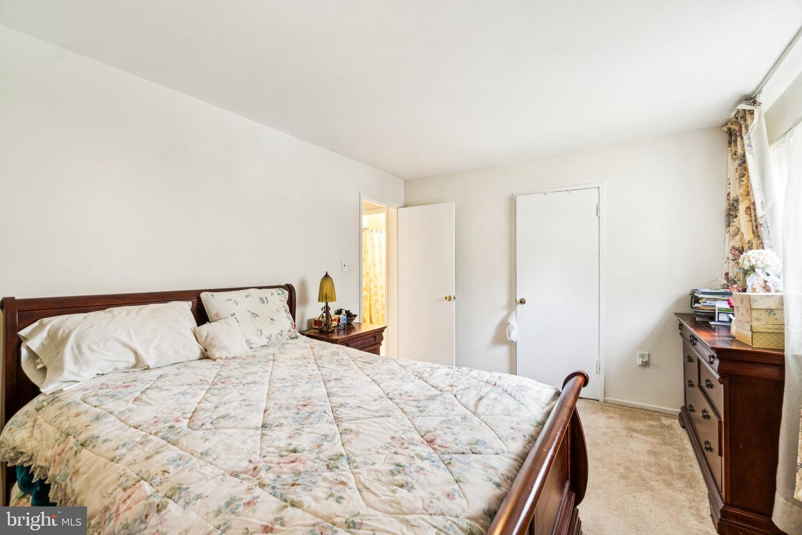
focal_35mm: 15
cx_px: 401
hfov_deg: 100.4
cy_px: 268
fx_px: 334
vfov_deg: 77.3
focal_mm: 10
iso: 200
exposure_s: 1/1.67
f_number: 7.1
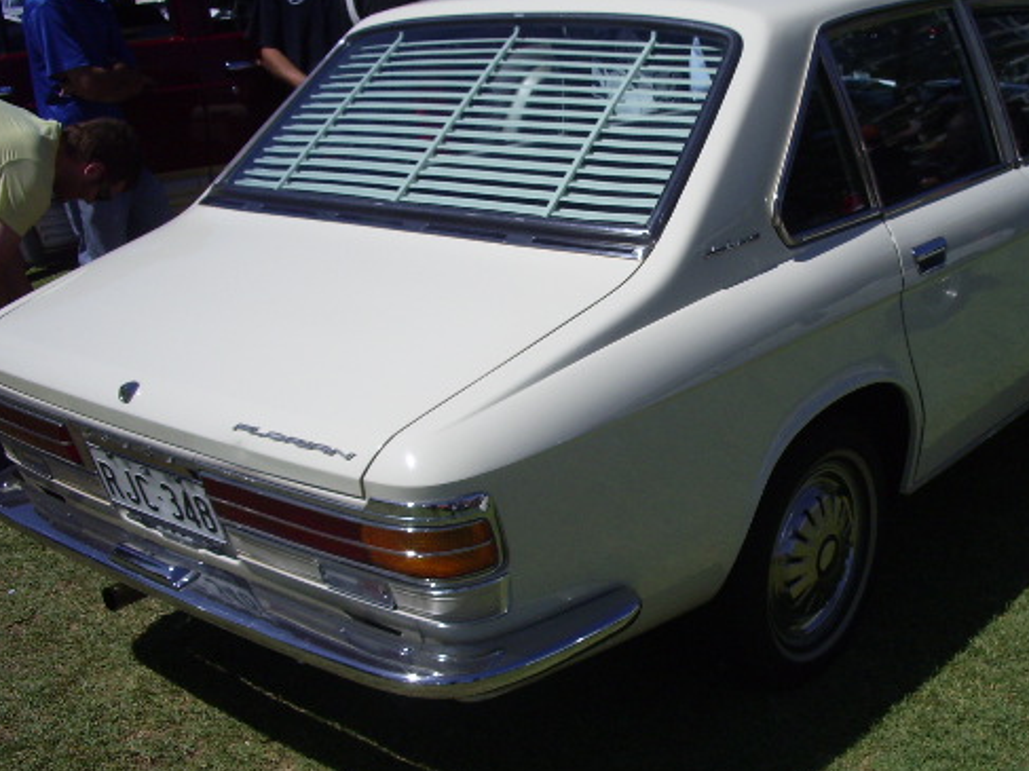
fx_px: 1367
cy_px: 361
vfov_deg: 31.5
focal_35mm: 46
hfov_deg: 41.0
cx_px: 642
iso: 80
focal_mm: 5.8
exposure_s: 1/2000
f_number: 4.3
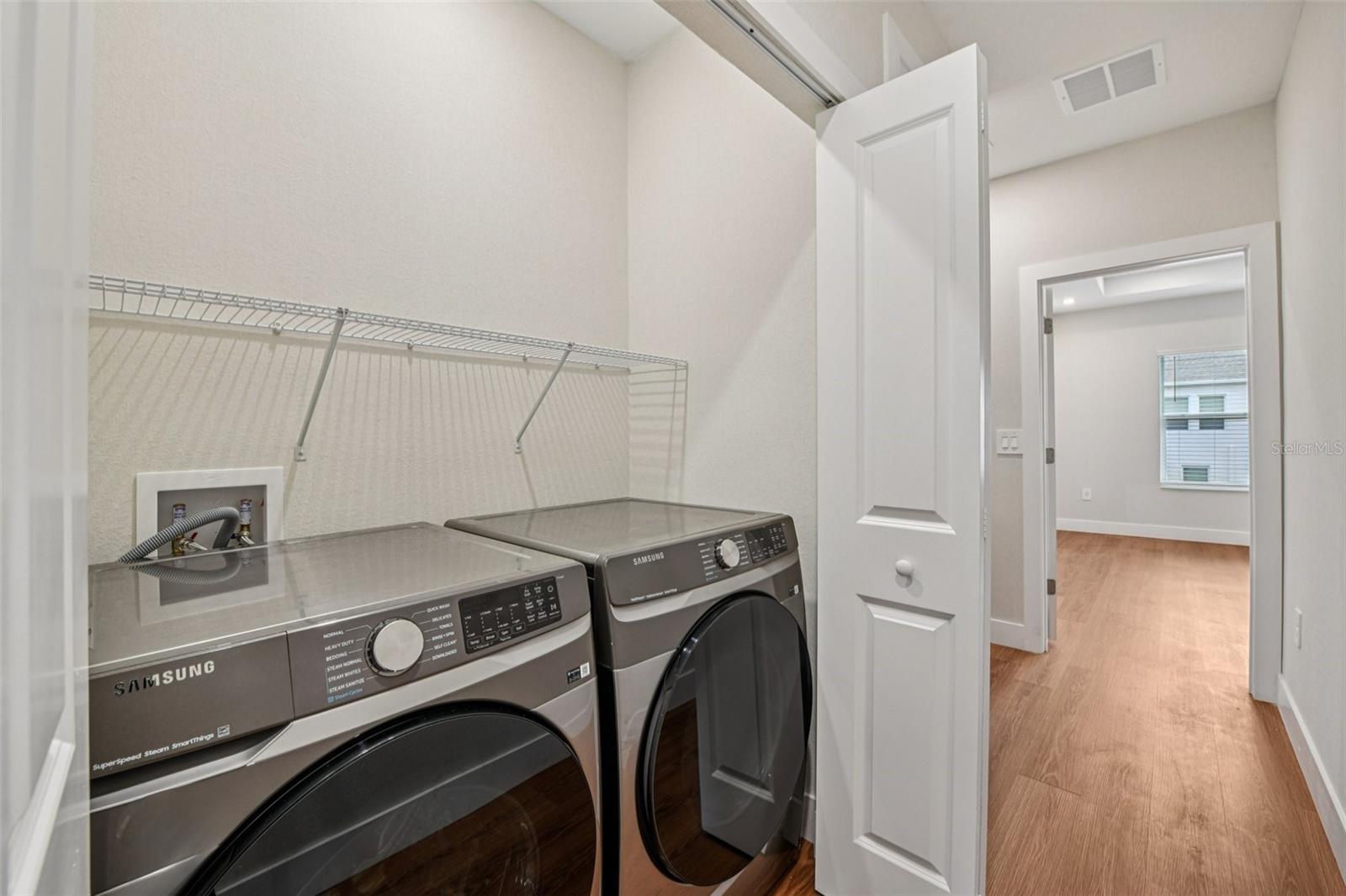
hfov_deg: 104.3
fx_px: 523
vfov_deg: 81.2
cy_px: 448
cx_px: 673
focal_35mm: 14
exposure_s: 1/6
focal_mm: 14
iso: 400
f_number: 8
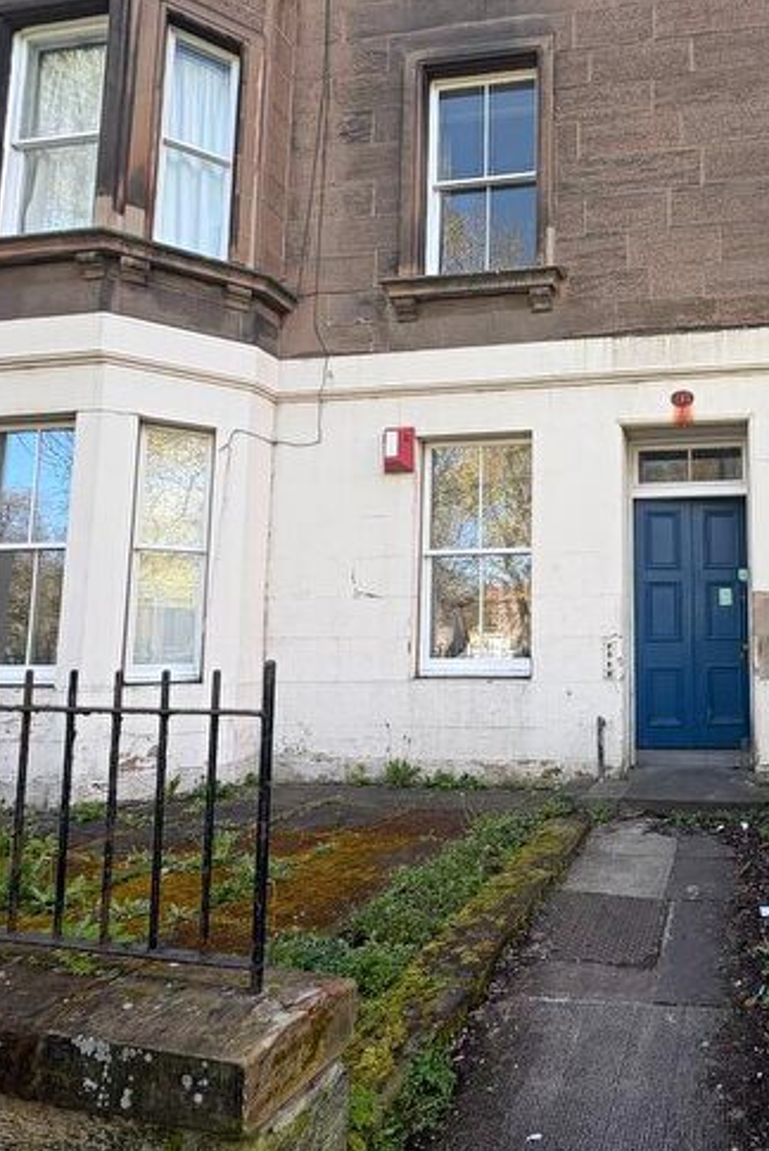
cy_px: 576
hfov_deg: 54.0
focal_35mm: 21
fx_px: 672
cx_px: 653
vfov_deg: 81.2
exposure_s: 1/244
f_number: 2.2
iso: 40
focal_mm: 2.22
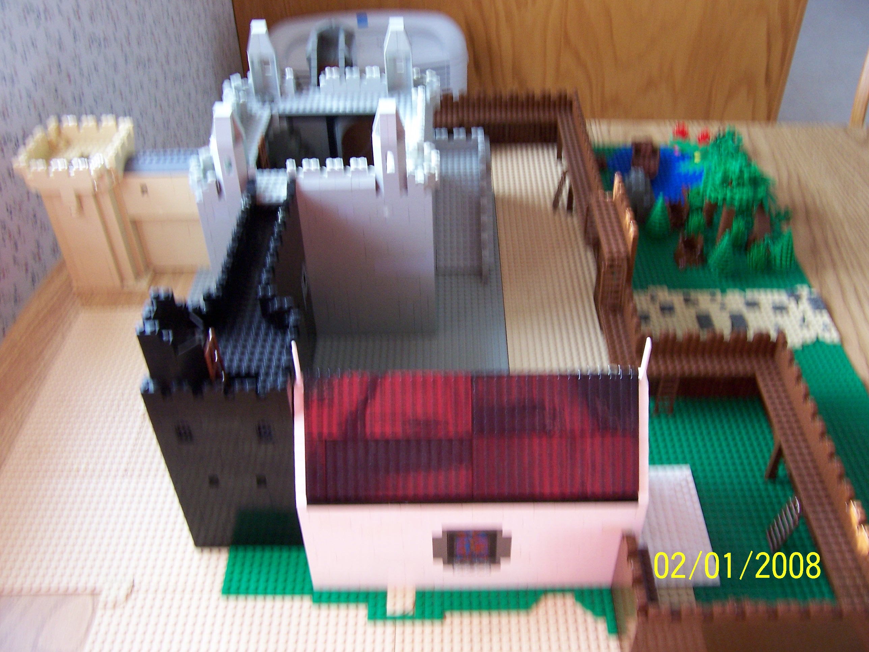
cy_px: 326
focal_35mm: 33
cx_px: 434
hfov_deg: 55.4
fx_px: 828
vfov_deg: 42.9
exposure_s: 1/15
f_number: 3.4
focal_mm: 5.5
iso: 140
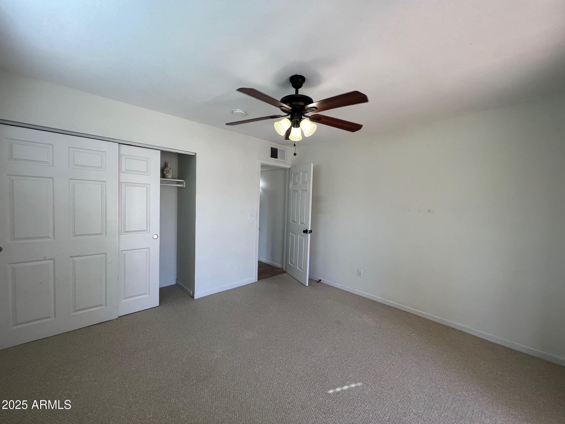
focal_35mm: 13
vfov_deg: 89.9
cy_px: 212
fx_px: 212
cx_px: 282
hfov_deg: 106.2
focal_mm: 1.57
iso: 64
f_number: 1.8
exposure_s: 1/120
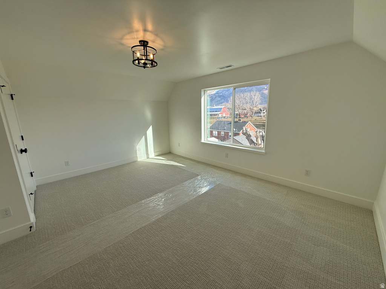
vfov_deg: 85.7
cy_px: 144
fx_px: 156
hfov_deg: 102.1
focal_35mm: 14
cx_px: 193
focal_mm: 2.22
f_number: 2.2
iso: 64
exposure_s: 1/510
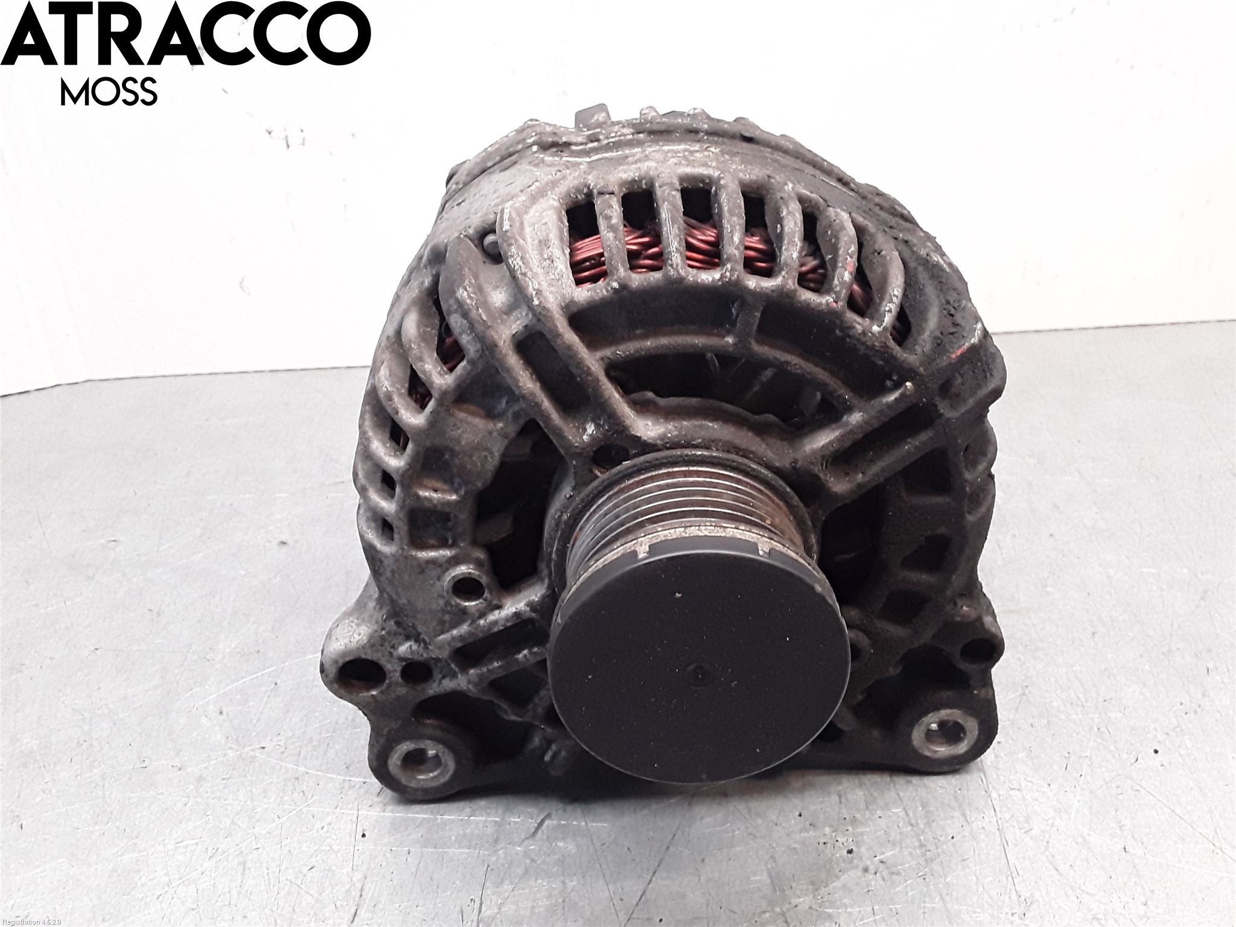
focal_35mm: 28
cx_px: 618
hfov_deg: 63.4
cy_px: 464
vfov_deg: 49.7
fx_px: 1000
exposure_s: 1/100
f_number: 1.9
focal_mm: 2.91
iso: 100
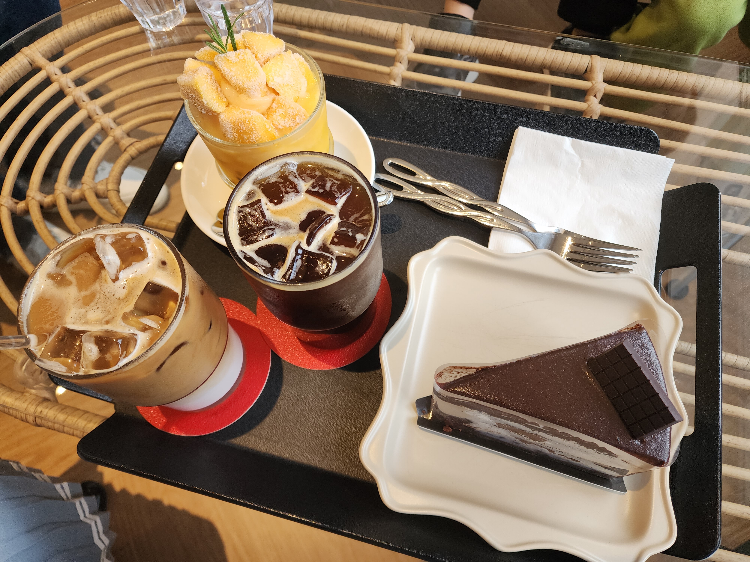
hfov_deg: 73.9
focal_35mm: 23
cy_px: 281
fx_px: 498
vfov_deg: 58.9
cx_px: 375
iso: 160
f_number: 1.8
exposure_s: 1/120
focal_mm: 6.4
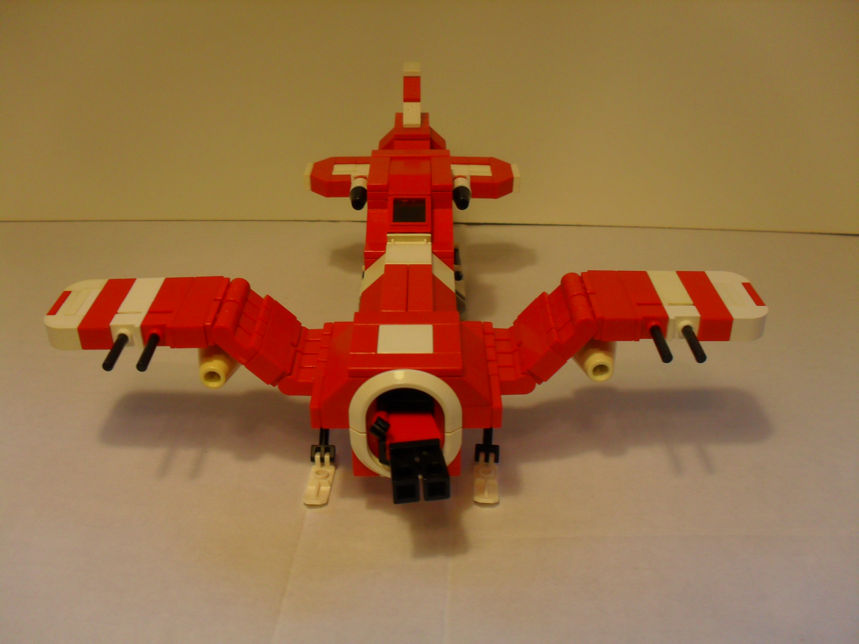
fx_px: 869
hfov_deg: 52.6
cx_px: 430
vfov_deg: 40.7
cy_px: 322
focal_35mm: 35
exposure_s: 1/45
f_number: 3.2
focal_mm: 6.3
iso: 120
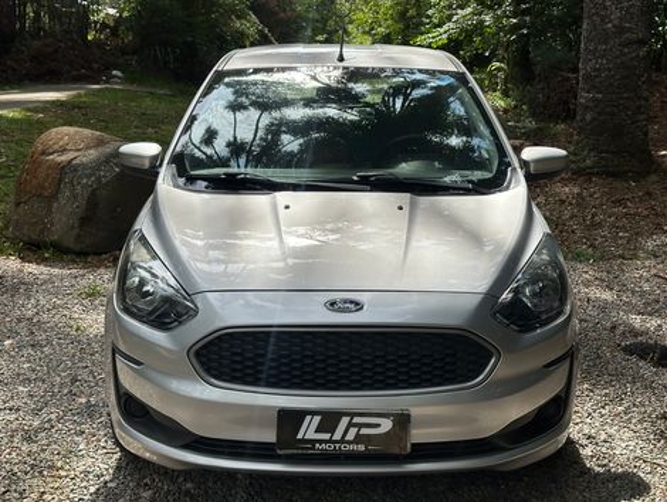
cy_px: 251
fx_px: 926
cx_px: 334
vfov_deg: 30.3
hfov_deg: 39.6
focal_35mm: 48
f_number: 1.78
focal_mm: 6.86
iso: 64
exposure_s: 1/2160
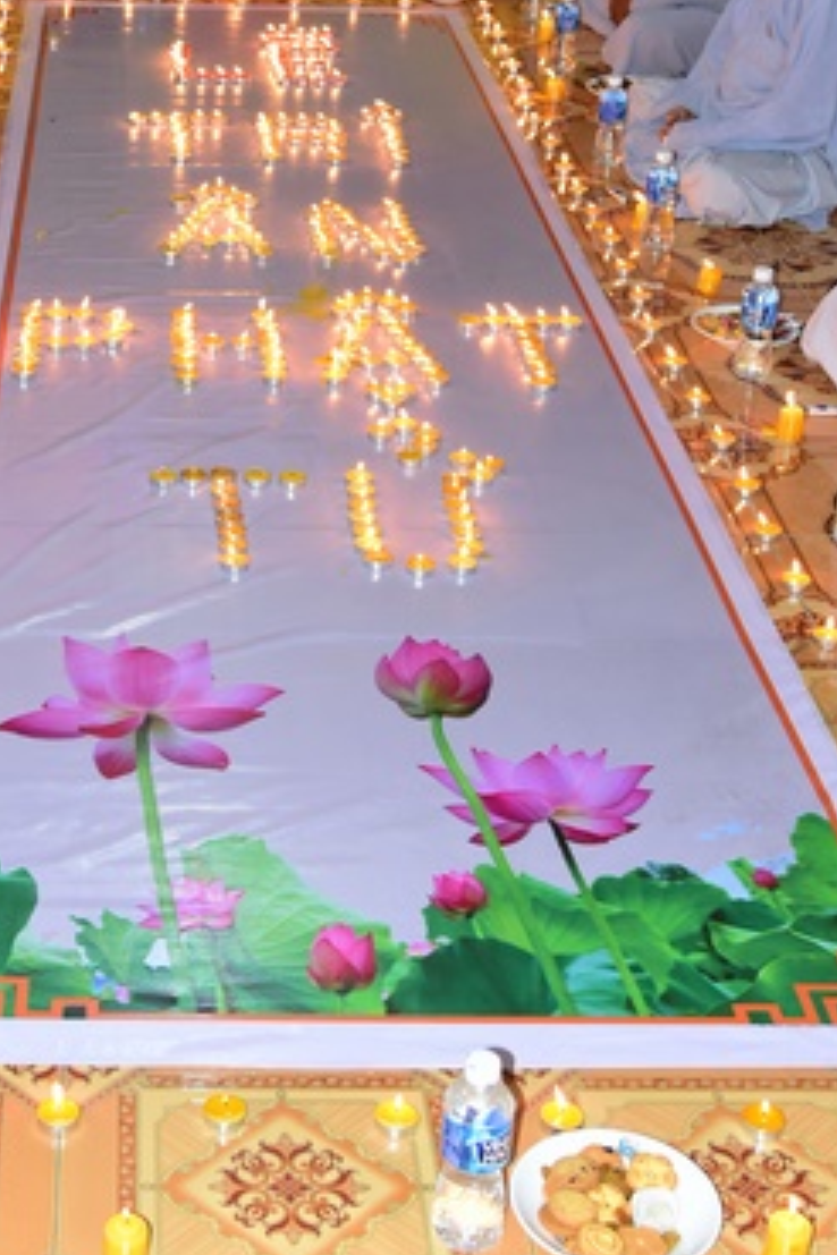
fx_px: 2336
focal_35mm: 67
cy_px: 381
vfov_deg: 29.8
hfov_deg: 20.1
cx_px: 187
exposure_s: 1/80
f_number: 5
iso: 1000
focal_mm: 38
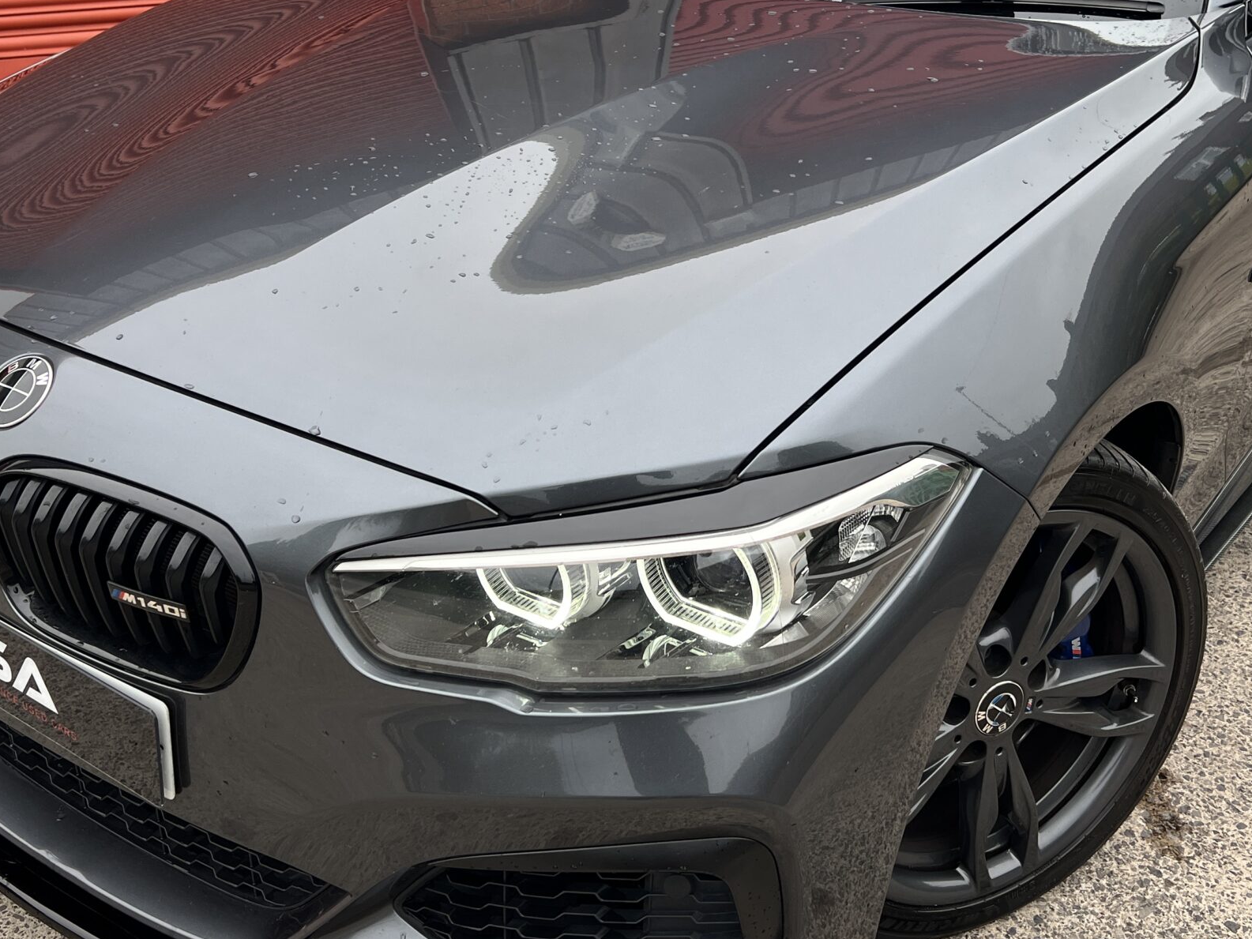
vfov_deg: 34.2
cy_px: 362
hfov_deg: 44.8
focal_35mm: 42
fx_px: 1519
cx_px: 652
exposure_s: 1/486
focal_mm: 5.7
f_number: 1.5
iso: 50
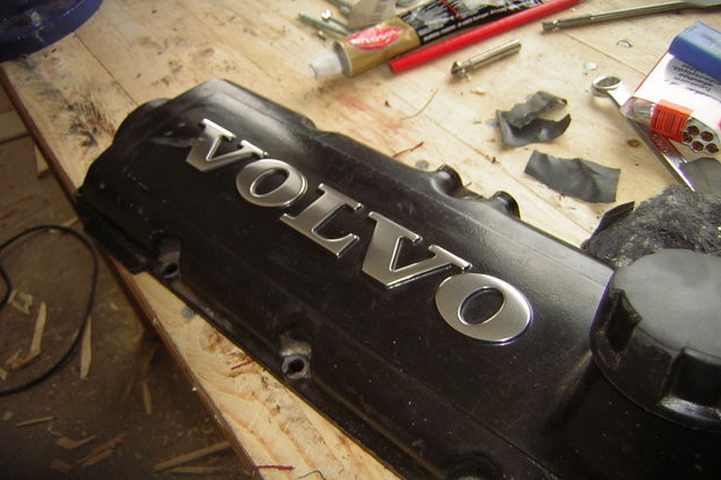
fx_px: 761
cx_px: 362
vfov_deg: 35.0
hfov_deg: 50.7
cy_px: 247
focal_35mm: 38
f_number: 2.6
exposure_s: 1/30
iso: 50
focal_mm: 4.7
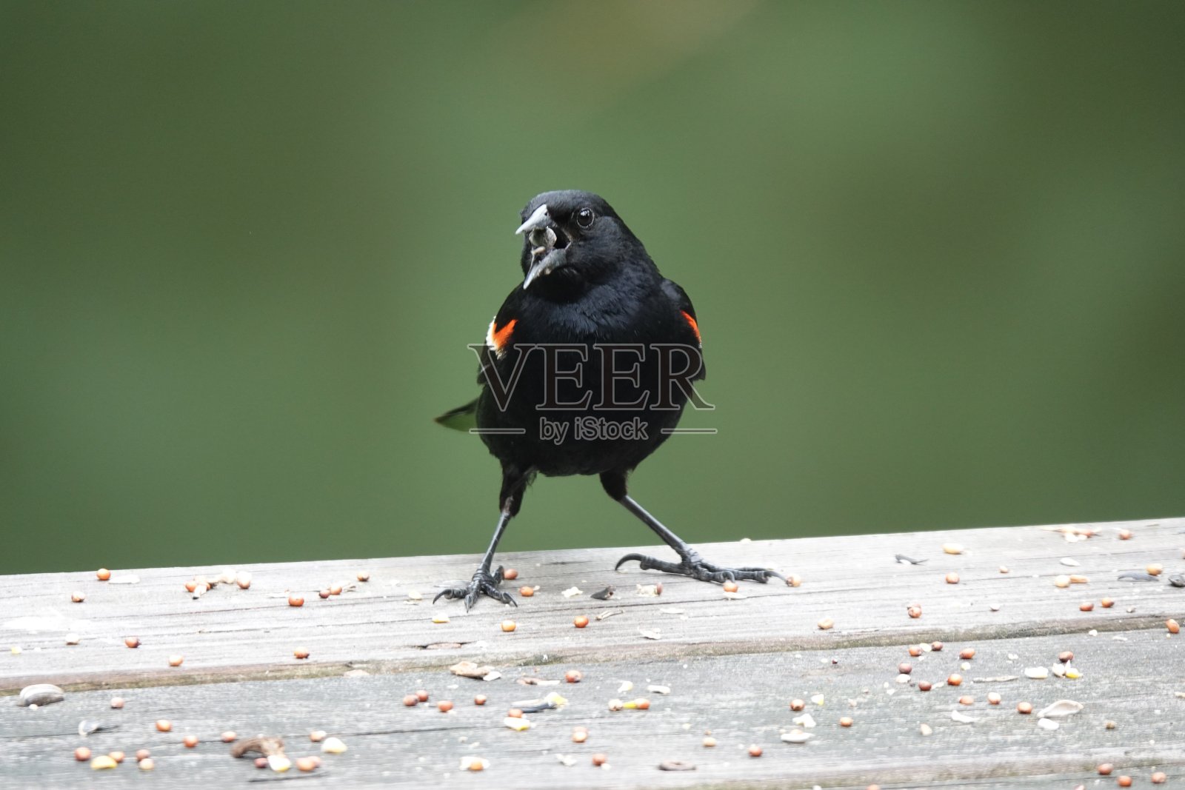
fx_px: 19750
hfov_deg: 3.4
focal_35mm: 600
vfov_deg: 2.3
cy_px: 395
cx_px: 592
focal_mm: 220
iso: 640
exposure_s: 1/250
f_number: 4
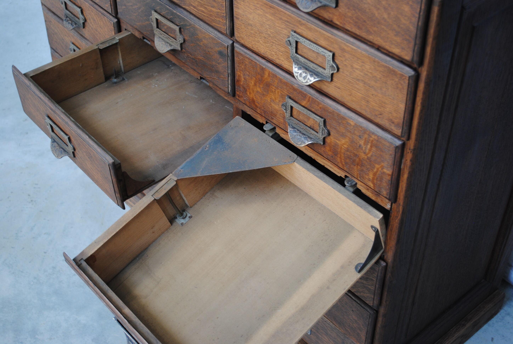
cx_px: 256
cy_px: 172
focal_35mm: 52
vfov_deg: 25.9
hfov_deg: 37.8
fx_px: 750
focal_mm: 35
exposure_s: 1/30
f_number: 5
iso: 200
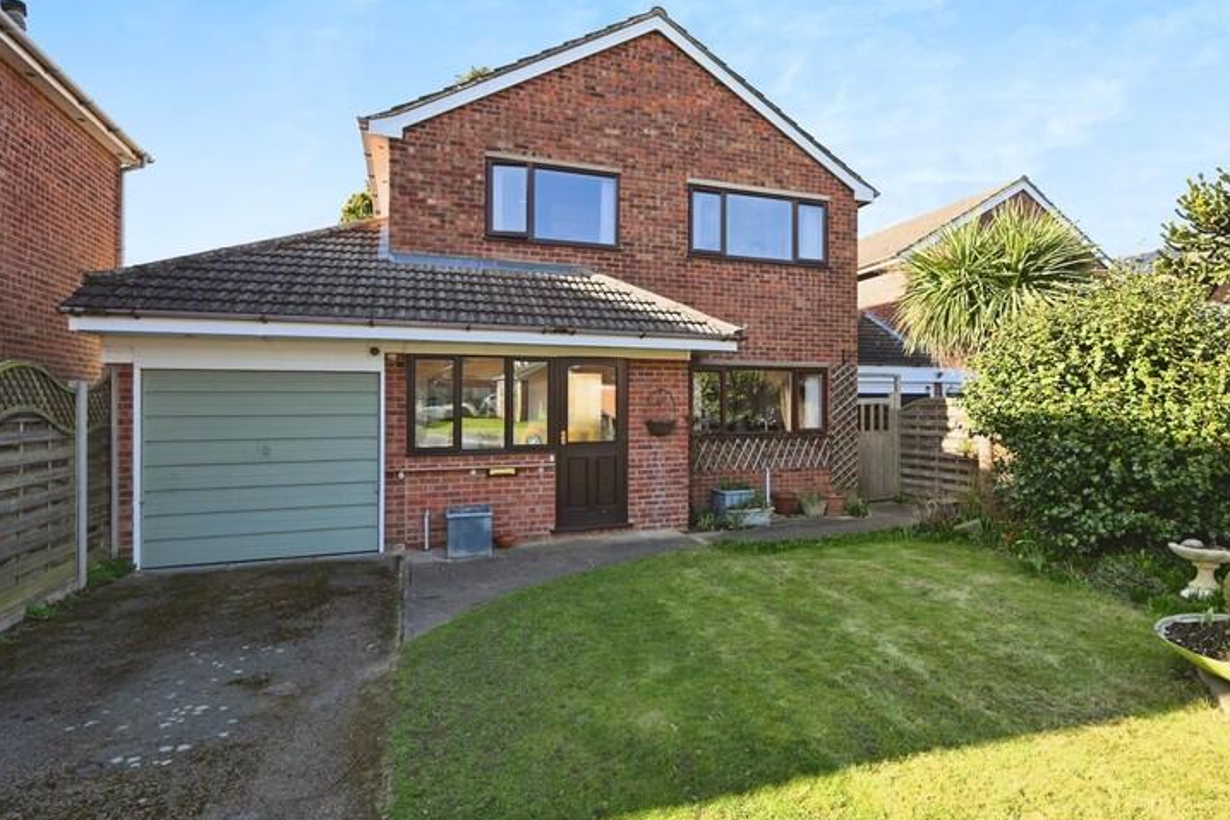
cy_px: 404
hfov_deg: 83.6
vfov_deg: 61.9
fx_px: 683
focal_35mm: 20
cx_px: 693
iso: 100
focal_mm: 14
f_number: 5
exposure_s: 1/100
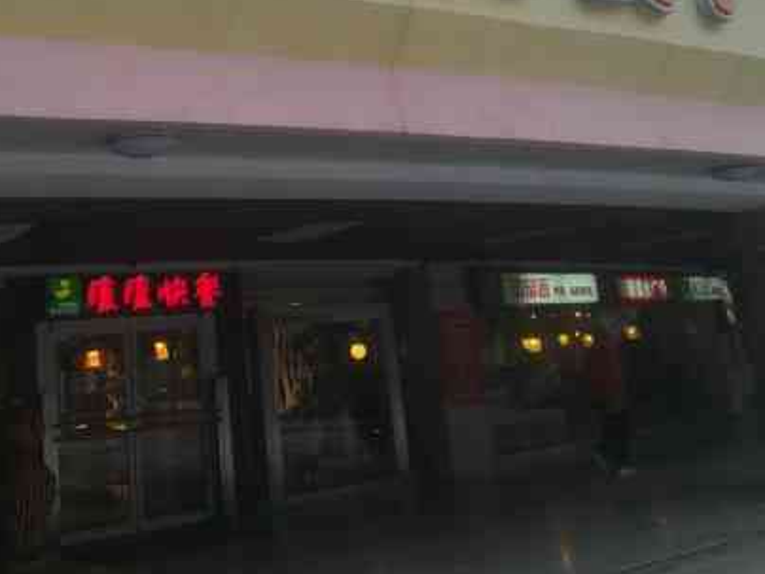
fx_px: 994
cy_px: 88
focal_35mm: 45
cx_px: 284
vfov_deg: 31.1
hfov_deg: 41.7
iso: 64
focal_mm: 3.83
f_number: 2.2
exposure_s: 1/100
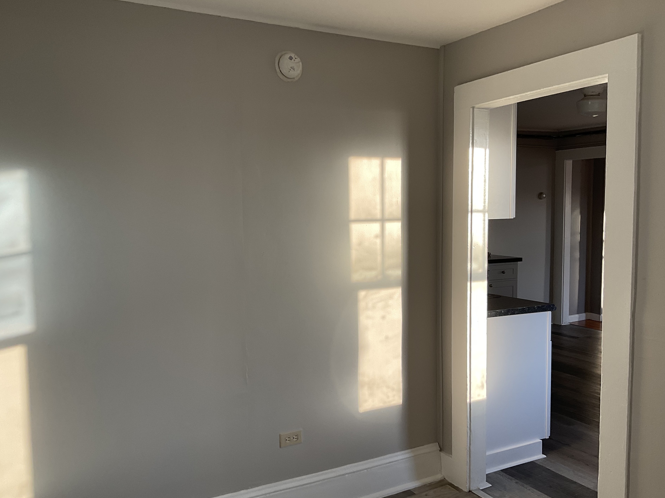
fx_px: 595
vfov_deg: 45.4
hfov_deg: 58.4
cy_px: 251
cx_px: 332
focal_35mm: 31
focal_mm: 3
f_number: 1.8
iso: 32
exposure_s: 1/122
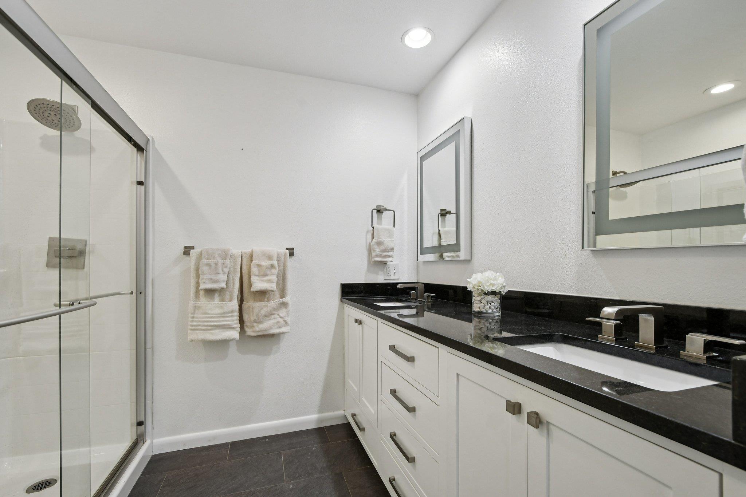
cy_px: 248
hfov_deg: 100.4
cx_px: 373
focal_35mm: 15
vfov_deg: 77.3
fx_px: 311
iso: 400
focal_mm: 10
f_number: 8
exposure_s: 1/30
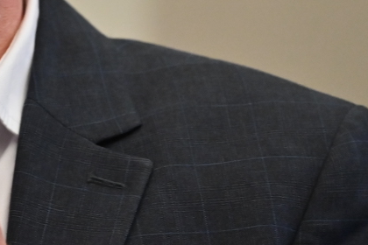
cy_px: -66
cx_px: -169
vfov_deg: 2.0
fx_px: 7104
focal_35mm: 695
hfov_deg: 3.0
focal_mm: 180
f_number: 2.8
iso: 1800
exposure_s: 1/200
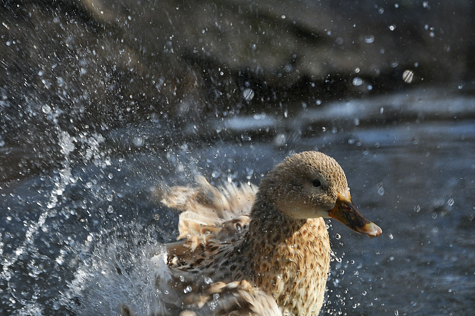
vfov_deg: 1.5
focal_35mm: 900
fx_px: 11874
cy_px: 158
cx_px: 238
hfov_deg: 2.3
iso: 250
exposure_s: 1/640
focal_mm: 600
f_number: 6.3
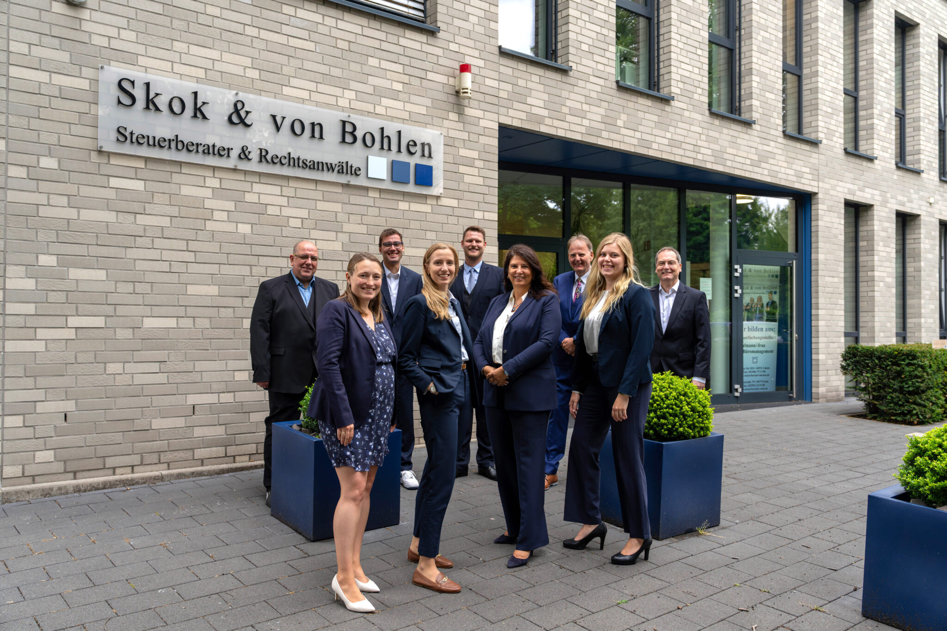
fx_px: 815
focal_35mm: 31
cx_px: 474
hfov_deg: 60.3
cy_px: 316
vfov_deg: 42.3
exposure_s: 1/160
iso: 320
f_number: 4
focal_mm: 31
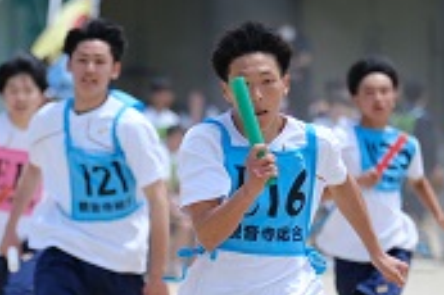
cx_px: 123
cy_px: 241
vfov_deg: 2.5
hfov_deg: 3.8
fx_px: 6740
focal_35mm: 547
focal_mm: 140
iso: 160
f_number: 2.8
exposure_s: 1/2000
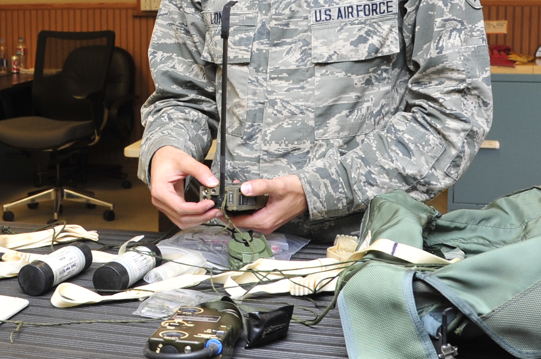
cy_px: 108
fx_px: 1066
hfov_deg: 27.6
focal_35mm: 71
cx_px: 70
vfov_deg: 19.1
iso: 640
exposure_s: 1/60
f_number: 5.6
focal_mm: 24
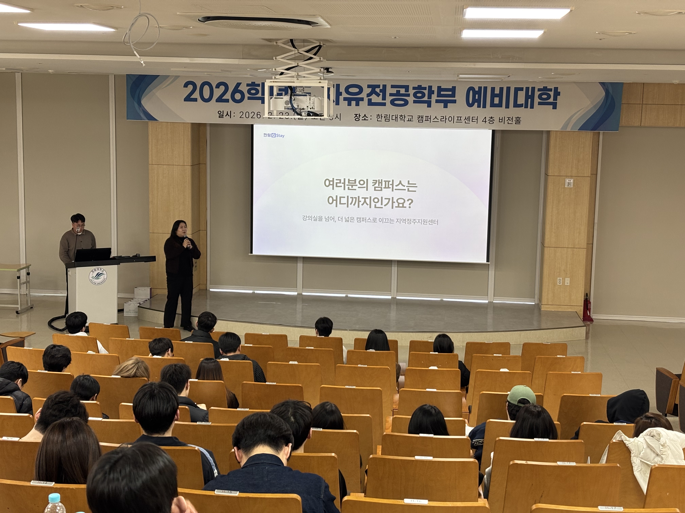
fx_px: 1029
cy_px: 256
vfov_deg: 28.0
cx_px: 342
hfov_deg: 36.8
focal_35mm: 52
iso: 80
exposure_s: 1/60
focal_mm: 5.96
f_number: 1.6
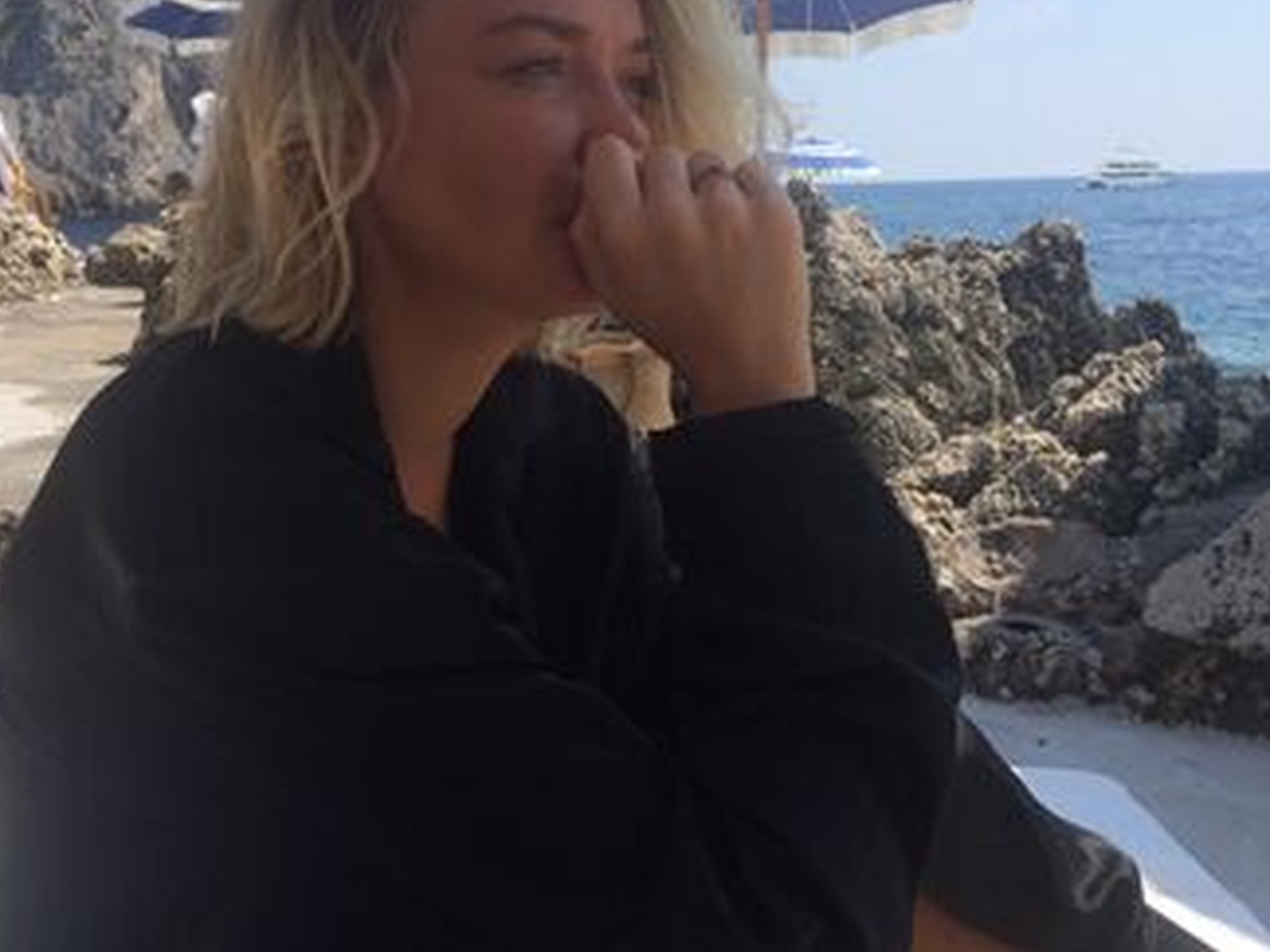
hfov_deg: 50.1
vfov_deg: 38.5
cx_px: 631
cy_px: 372
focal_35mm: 37
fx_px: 1357
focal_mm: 4.12
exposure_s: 1/1786
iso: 32
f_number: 2.2
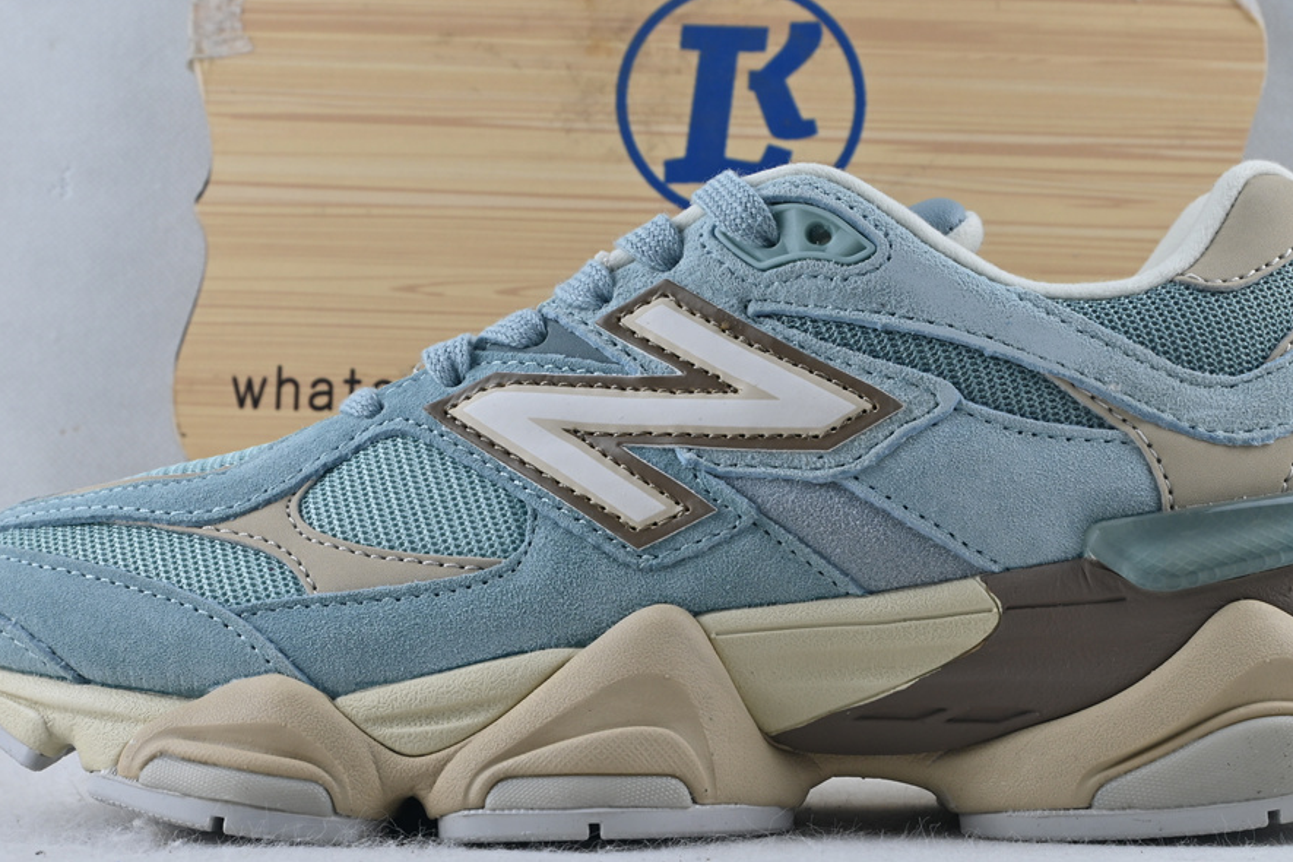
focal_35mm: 62
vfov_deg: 21.9
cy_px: 527
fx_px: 2227
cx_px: 733
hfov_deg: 32.3
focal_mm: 30.5
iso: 100
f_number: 10
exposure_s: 1/20
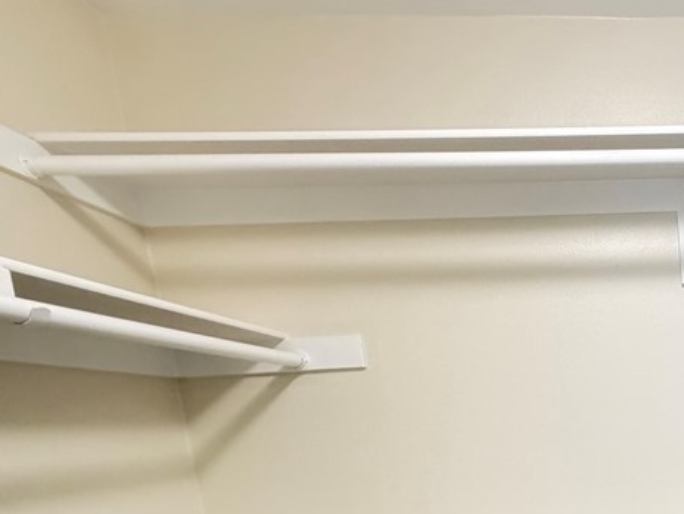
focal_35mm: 31
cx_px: 690
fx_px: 613
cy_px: 515
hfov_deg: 47.8
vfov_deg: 39.9
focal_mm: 2.22
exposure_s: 1/60
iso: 500
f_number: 2.2
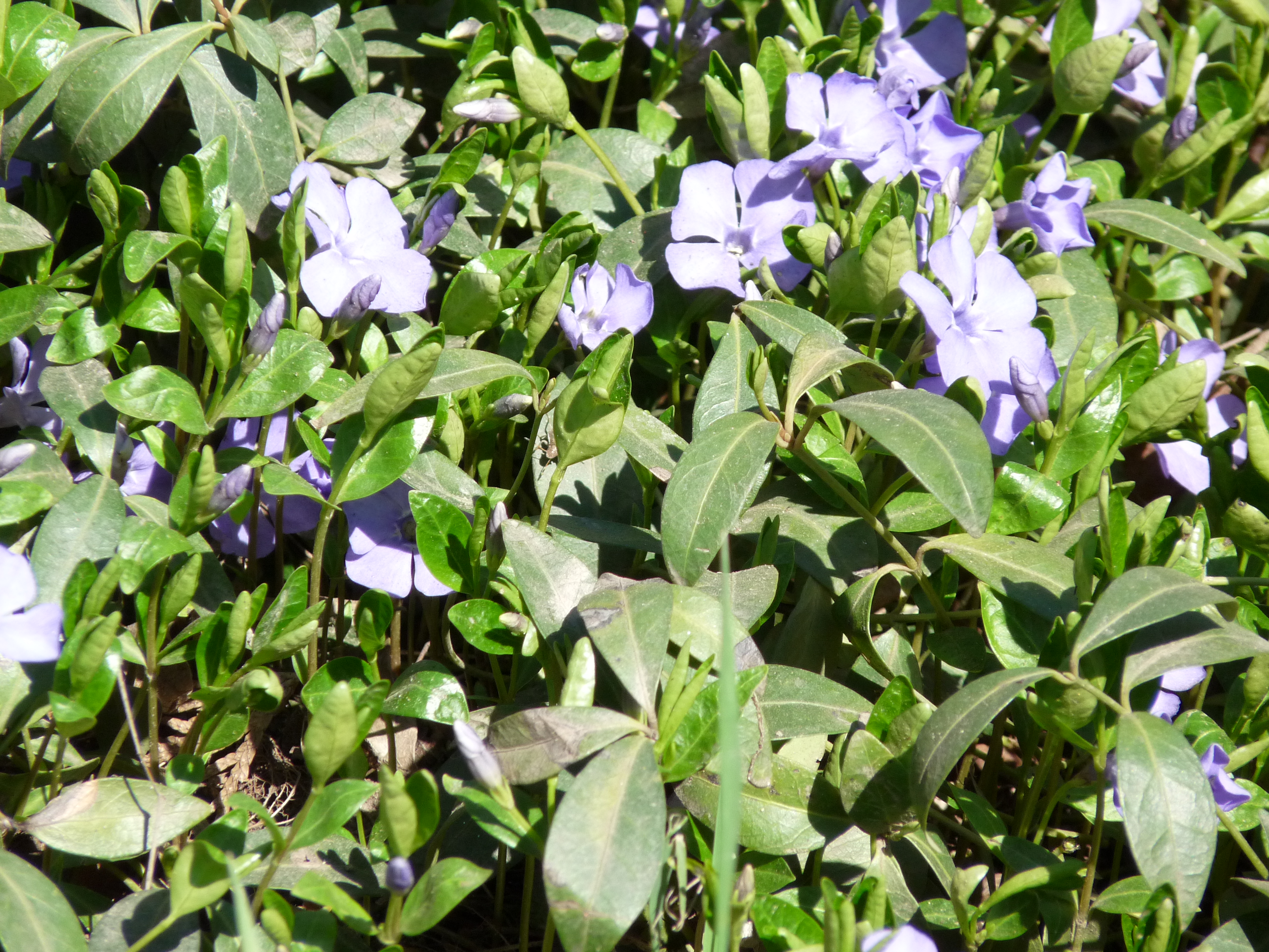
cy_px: 476
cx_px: 634
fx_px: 17816
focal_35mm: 486
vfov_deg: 3.1
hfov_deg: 4.1
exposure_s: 1/500
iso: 200
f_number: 5.6
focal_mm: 86.4
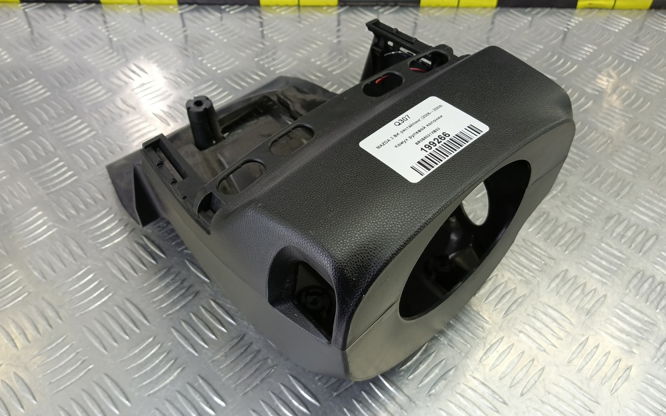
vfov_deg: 49.2
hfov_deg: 72.6
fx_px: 454
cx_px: 338
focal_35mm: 25
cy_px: 191
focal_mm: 4.11
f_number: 1.6
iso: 162
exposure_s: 1/50
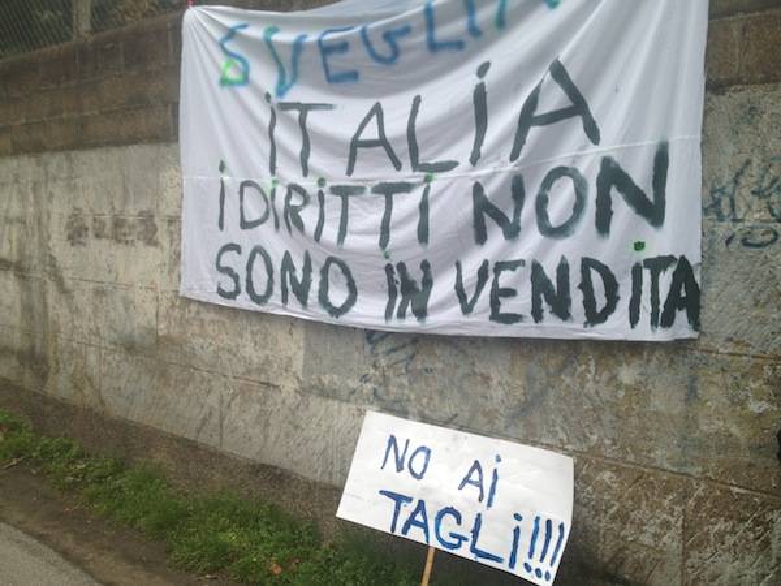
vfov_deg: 40.7
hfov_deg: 52.6
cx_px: 390
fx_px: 790
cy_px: 293
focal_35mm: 35
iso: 50
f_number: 2.4
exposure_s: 1/130
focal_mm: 4.28
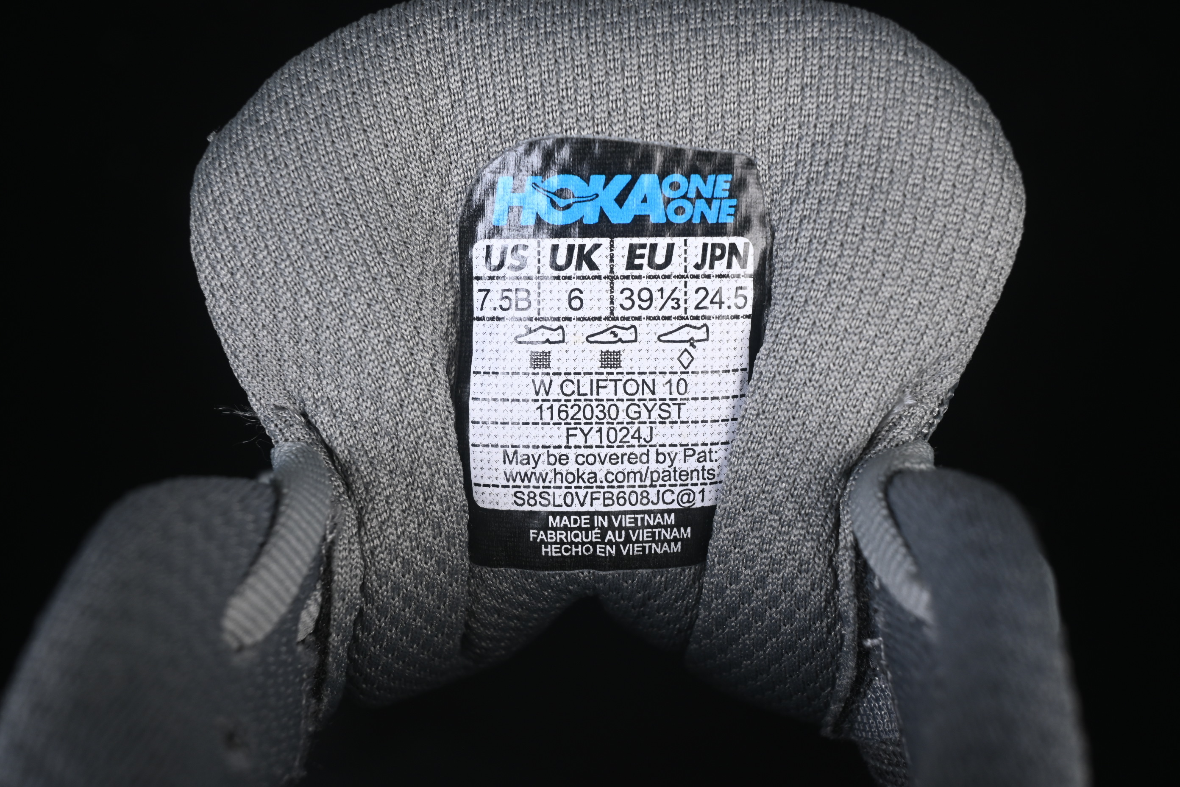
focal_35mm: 75
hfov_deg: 27.0
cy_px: 394
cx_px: 590
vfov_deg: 18.2
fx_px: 2458
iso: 160
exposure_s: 1/80
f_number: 7.1
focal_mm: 50
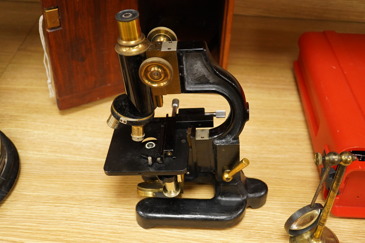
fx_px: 456
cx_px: 182
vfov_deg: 29.9
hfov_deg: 43.6
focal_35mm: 45
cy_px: 122
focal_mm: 30
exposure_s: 1/200
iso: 2500
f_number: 3.5
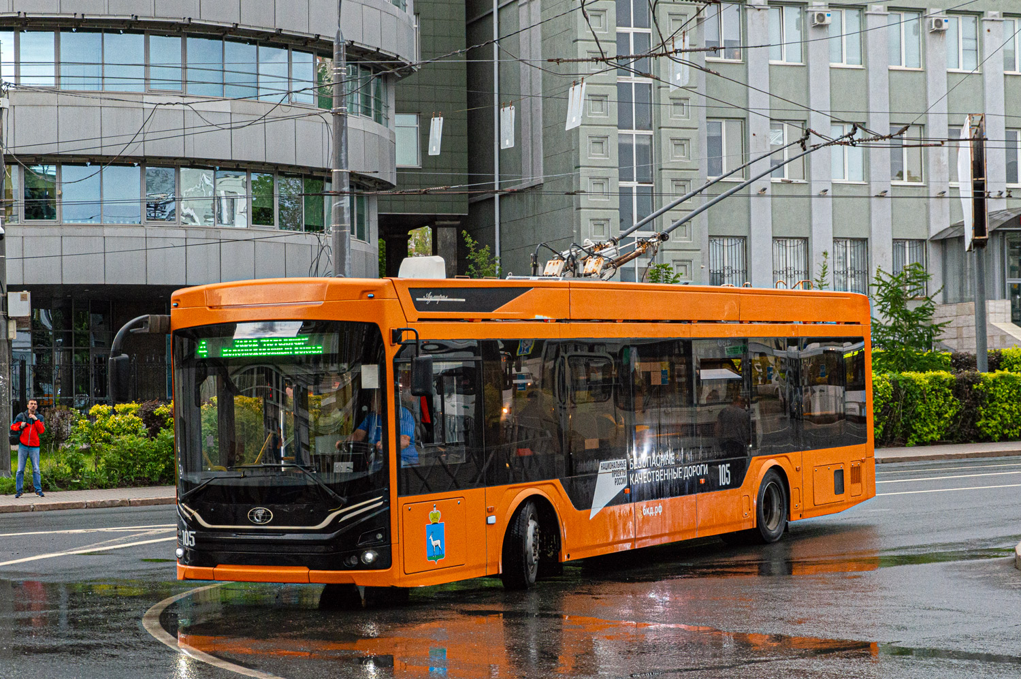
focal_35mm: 60
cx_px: 510
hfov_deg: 33.4
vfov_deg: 22.6
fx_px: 1700
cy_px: 340
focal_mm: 40
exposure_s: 1/400
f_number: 5.6
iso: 800
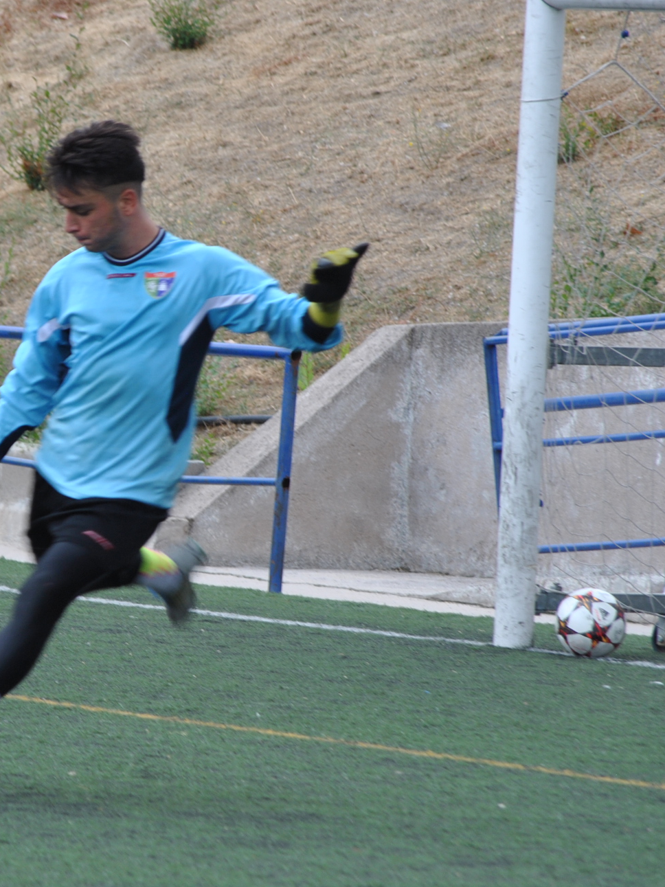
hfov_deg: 3.4
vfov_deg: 4.6
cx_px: 14
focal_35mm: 433
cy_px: 442
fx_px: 11093
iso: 200
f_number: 8
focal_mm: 200
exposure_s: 1/125
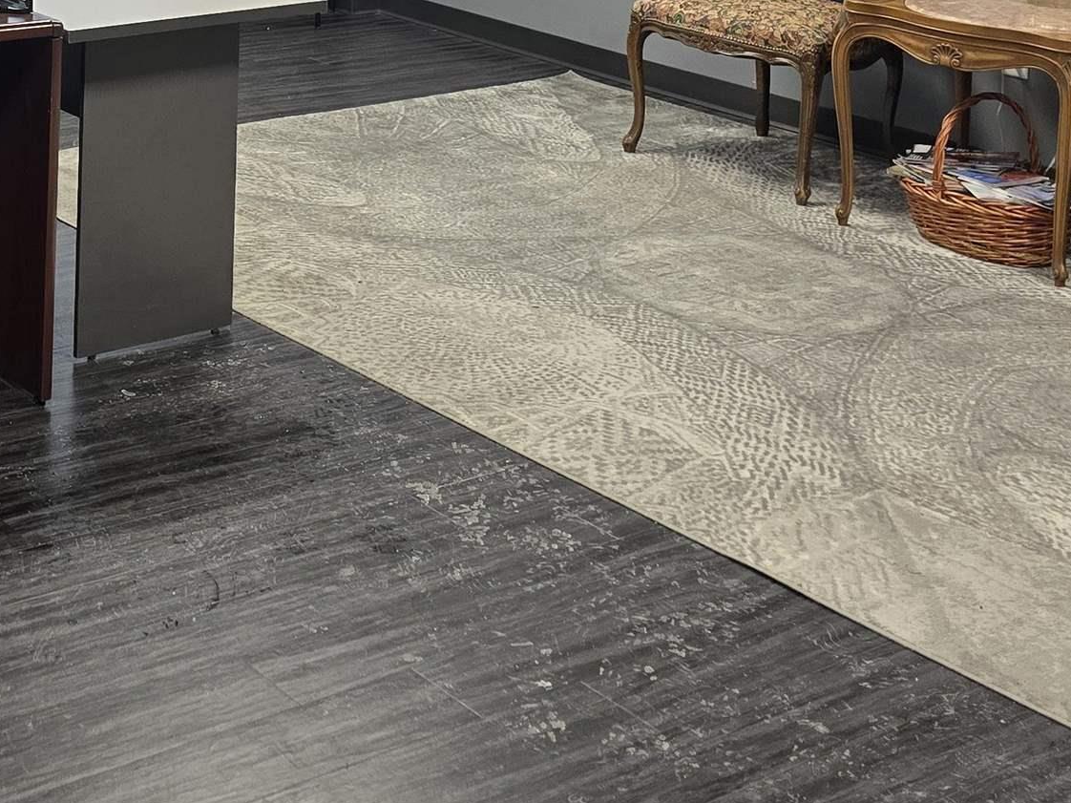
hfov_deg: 29.5
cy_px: -276
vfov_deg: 20.9
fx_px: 1949
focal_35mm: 63
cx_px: 116
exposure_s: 1/120
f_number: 1.7
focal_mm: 6.3
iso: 200
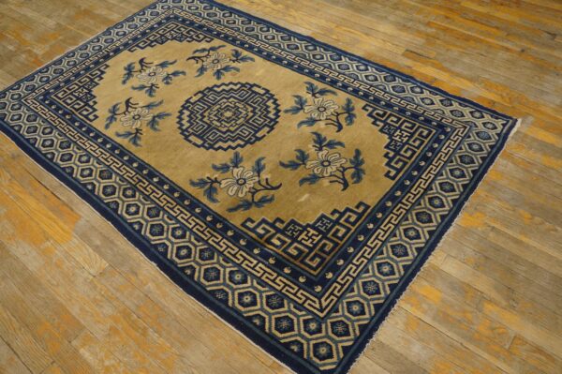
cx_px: 281
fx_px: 421
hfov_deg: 67.4
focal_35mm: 27
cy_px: 187
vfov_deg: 47.9
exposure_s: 1/60
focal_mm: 18
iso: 800
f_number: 4
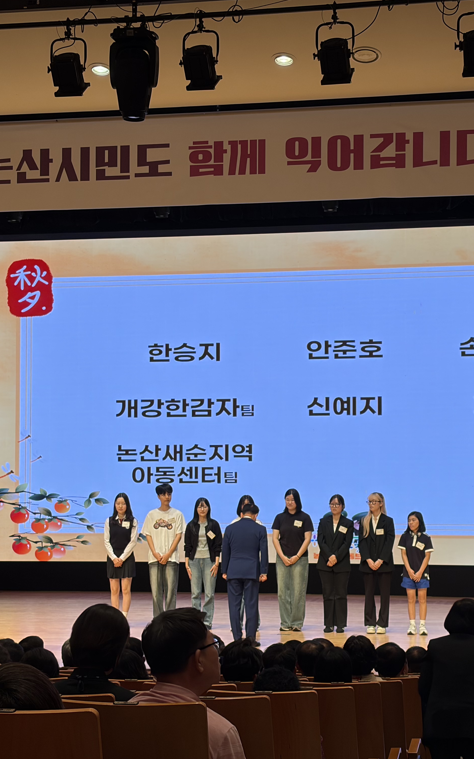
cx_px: 270
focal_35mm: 74
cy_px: 379
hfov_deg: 17.6
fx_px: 1529
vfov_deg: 27.8
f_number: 1.6
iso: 25
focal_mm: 5.96
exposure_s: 1/170
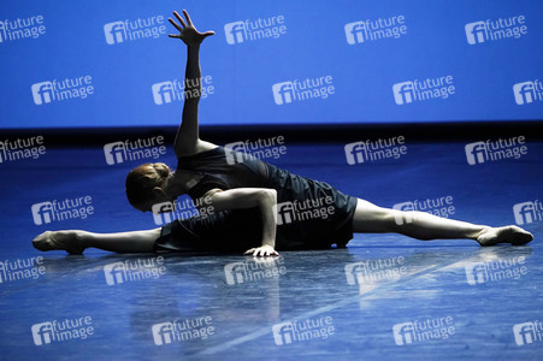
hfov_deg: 4.2
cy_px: 180
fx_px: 7430
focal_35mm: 493
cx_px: 272
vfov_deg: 2.8
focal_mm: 493
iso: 6400
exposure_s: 1/400
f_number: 6.3
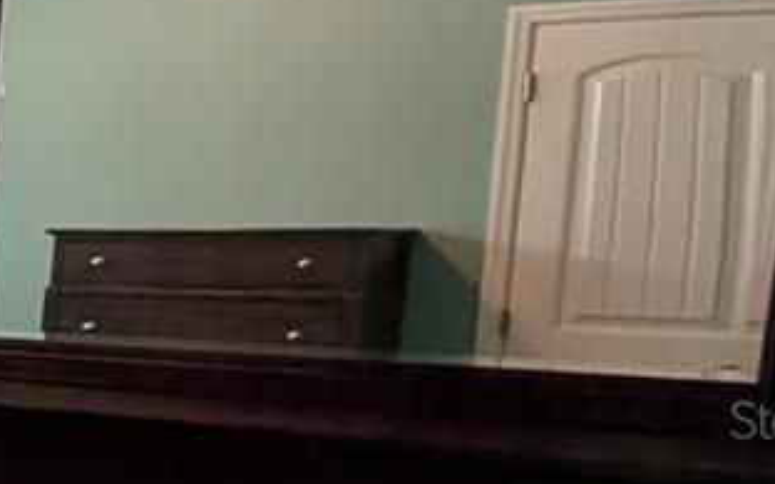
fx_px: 1373
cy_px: 419
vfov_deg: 19.7
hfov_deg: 16.0
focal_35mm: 65
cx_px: -1016
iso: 50
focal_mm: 2.02
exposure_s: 1/60
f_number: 1.7
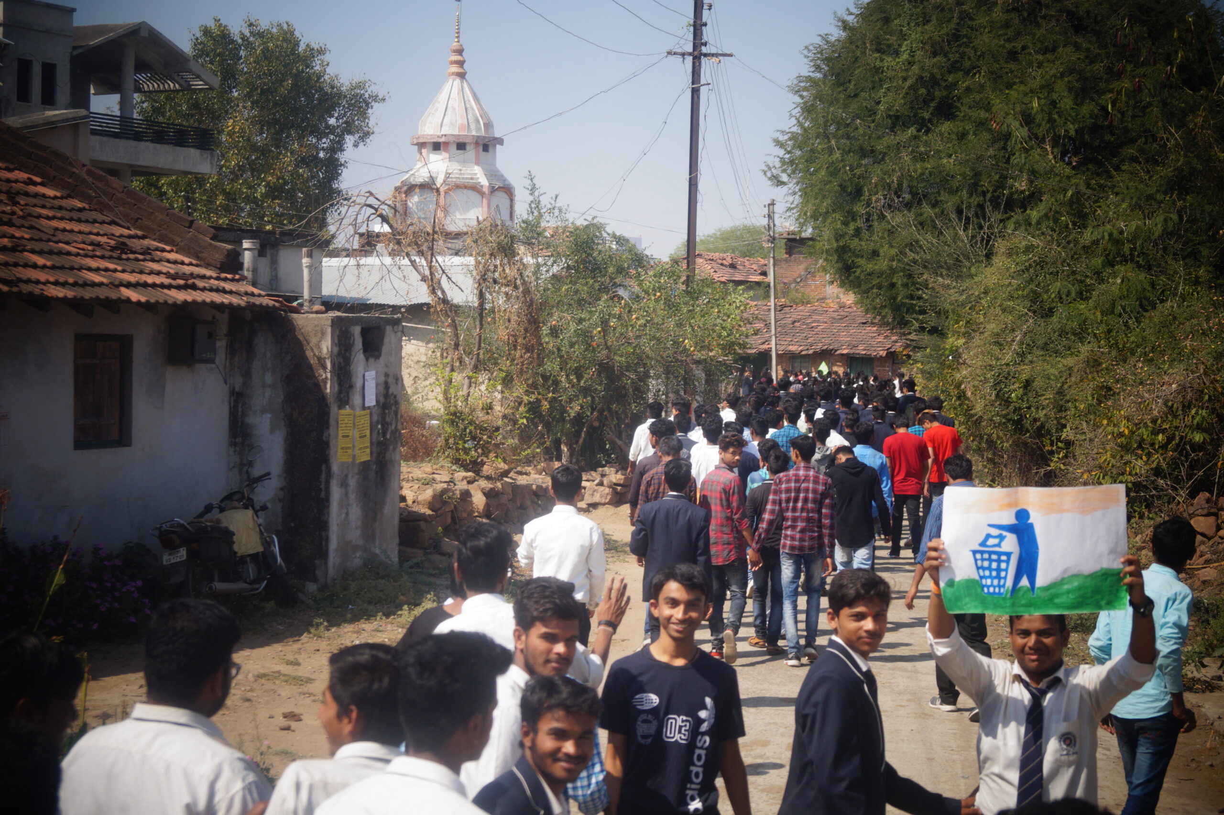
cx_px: 612
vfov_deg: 20.1
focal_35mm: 68
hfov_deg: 29.9
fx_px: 2294
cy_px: 408
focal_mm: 45
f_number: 5.6
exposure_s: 1/1250
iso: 200
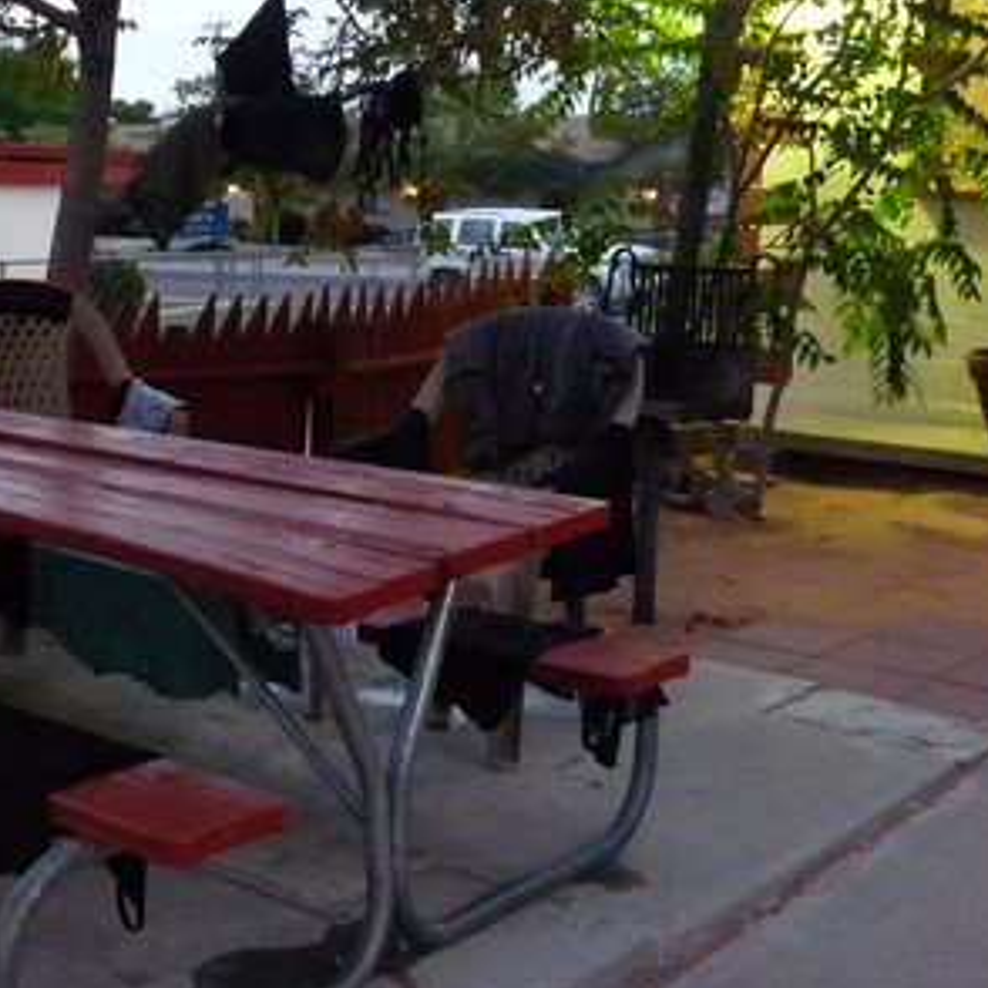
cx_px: 121
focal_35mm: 52
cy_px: 360
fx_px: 1679
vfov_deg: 32.6
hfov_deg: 31.4
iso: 800
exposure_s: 1/13
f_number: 2.8
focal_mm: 4.8
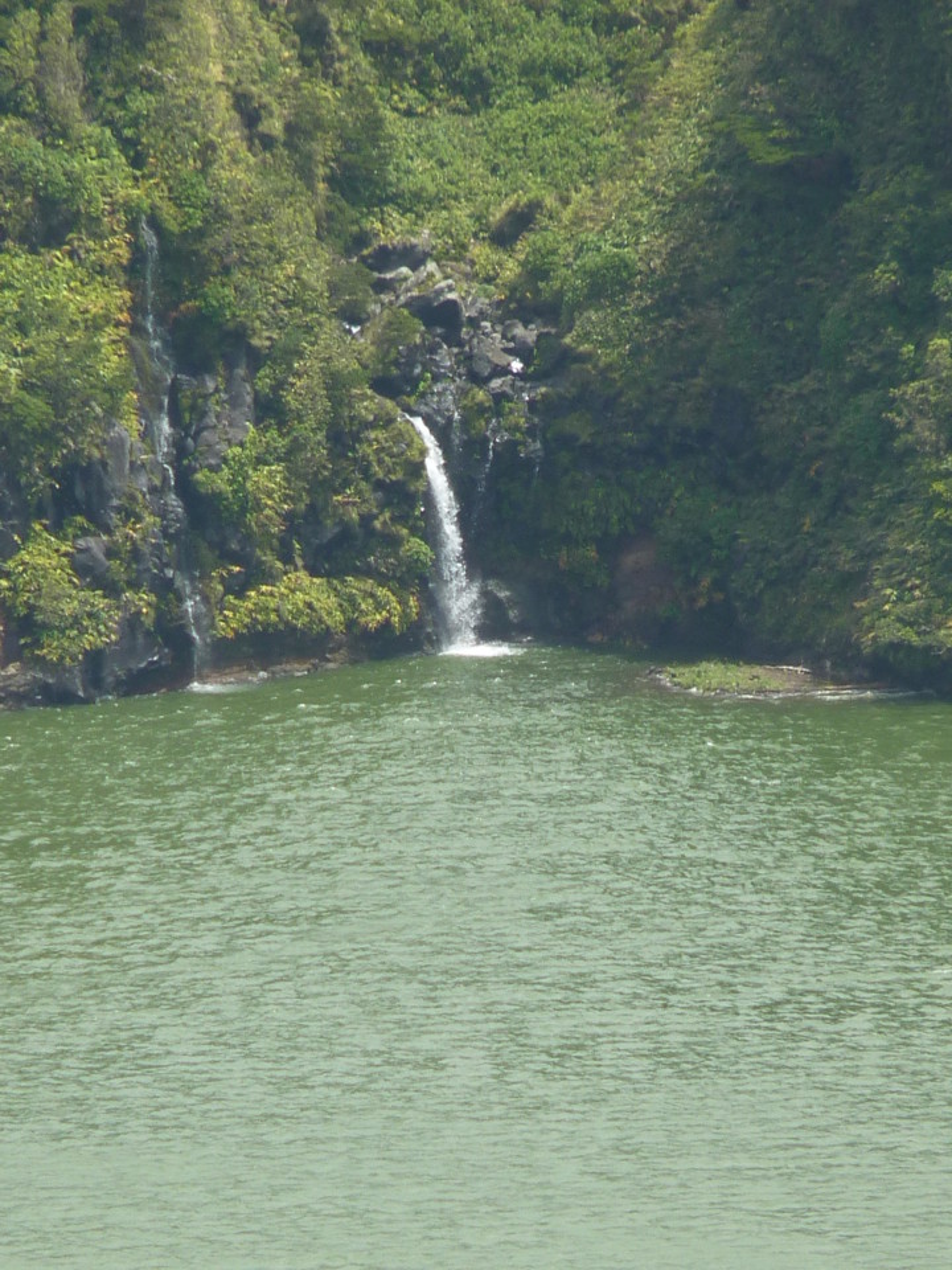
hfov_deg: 1.6
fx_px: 34799
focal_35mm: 949
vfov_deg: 2.1
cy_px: 635
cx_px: 476
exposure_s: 1/250
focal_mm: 86.4
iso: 80
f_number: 4.4
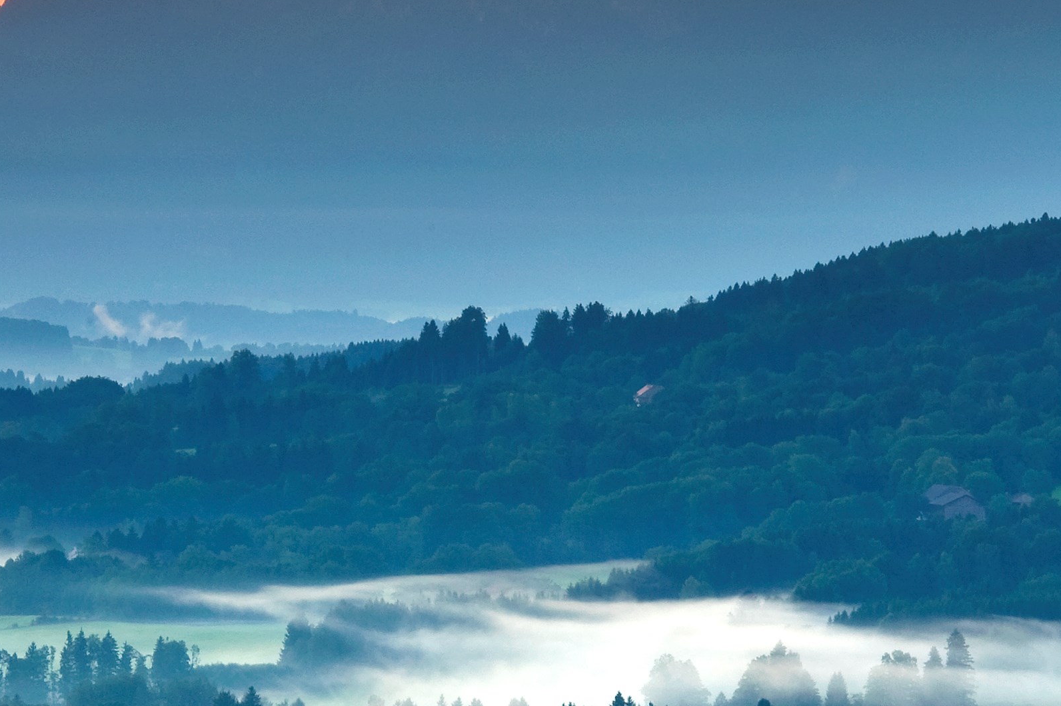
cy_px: 655
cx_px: 488
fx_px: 11368
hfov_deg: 5.3
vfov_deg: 3.6
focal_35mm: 386
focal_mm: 150
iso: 100
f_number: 22
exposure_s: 1
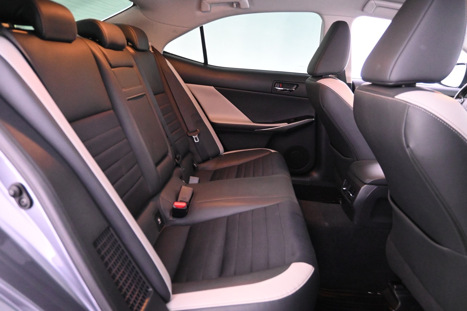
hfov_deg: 70.4
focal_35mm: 26
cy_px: 156
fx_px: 331
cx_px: 234
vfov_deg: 50.4
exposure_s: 1/25
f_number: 3.5
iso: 6400
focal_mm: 17
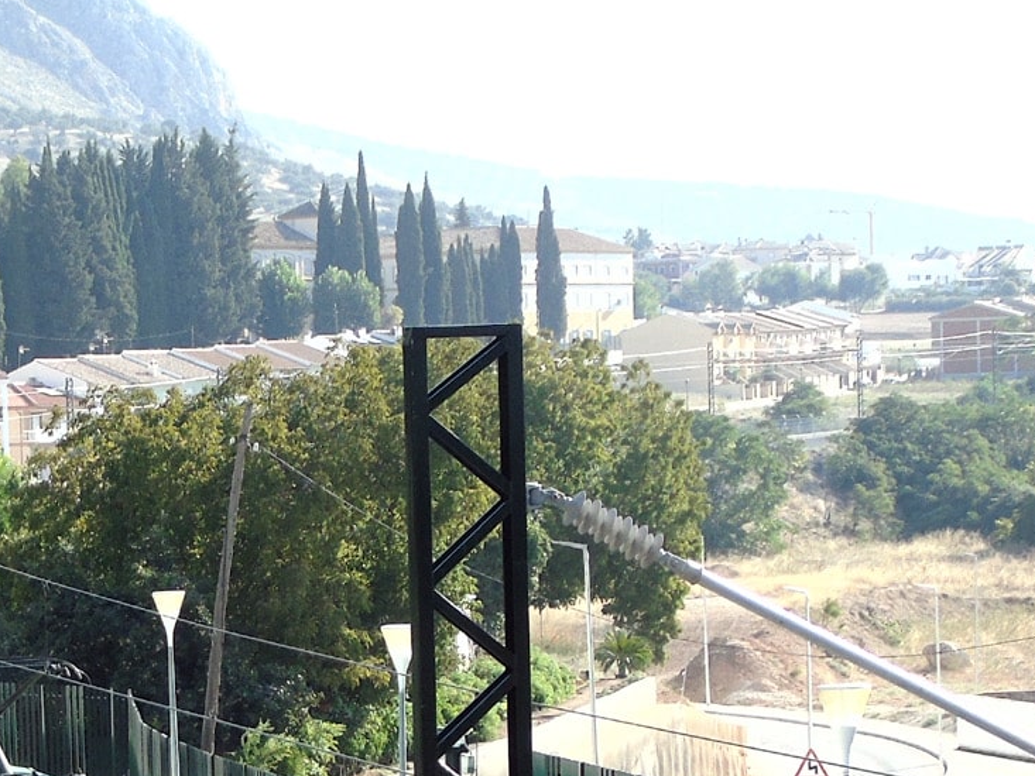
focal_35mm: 145
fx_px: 4336
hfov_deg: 13.6
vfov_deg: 10.0
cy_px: 1019
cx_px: 232
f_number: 4.3
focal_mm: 9.6
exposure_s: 1/500
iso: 80
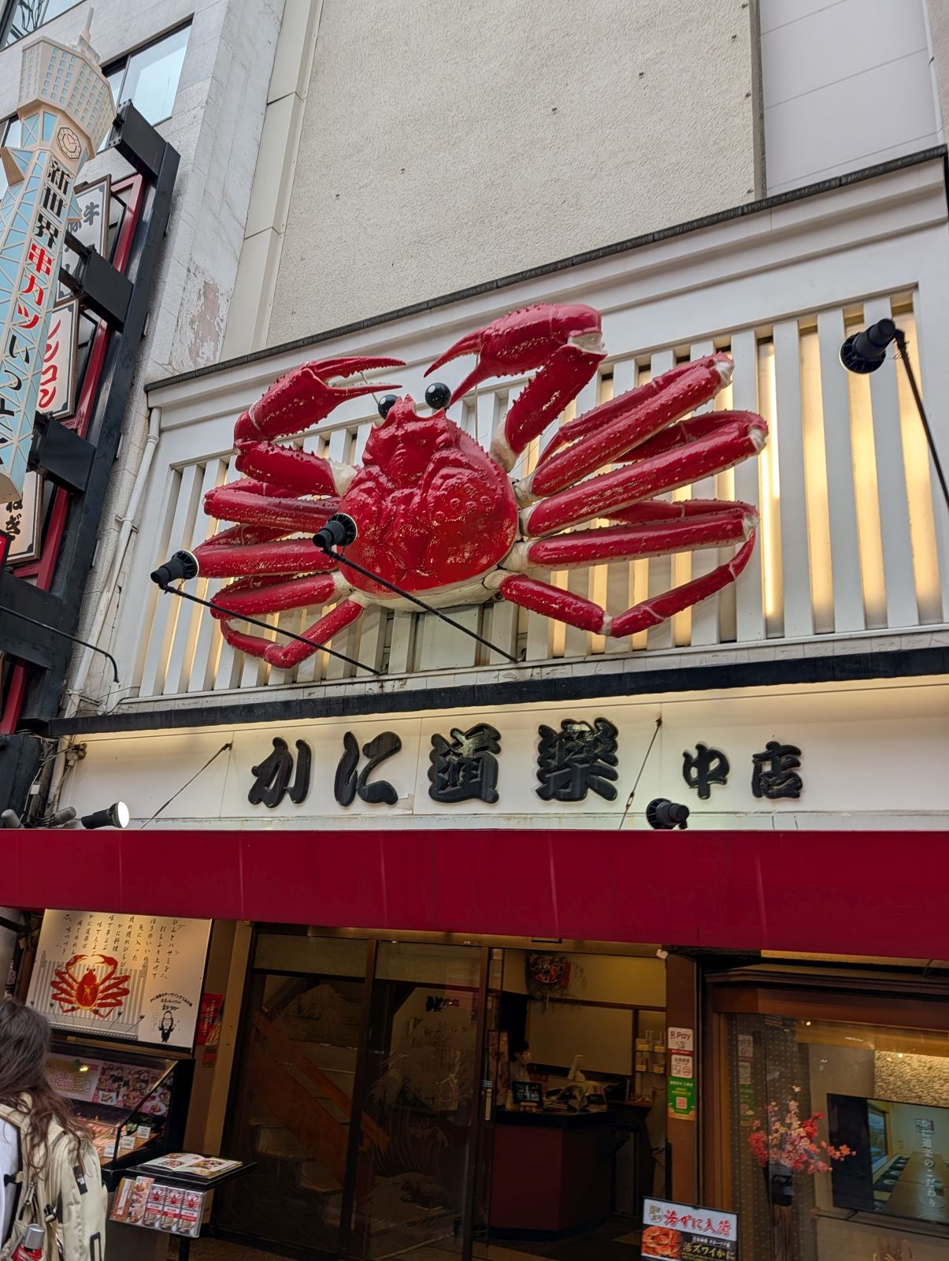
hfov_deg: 56.9
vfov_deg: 71.5
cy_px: 630
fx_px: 875
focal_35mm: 24
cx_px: 474
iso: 16
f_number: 1.68
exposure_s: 1/121
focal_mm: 6.9
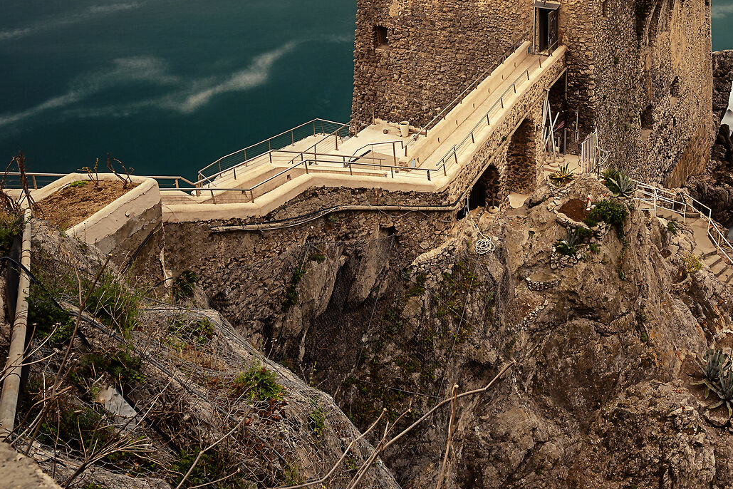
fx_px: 713
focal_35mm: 35
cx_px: 558
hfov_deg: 51.9
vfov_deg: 35.9
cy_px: 65
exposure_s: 44
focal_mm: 15
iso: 100
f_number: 10
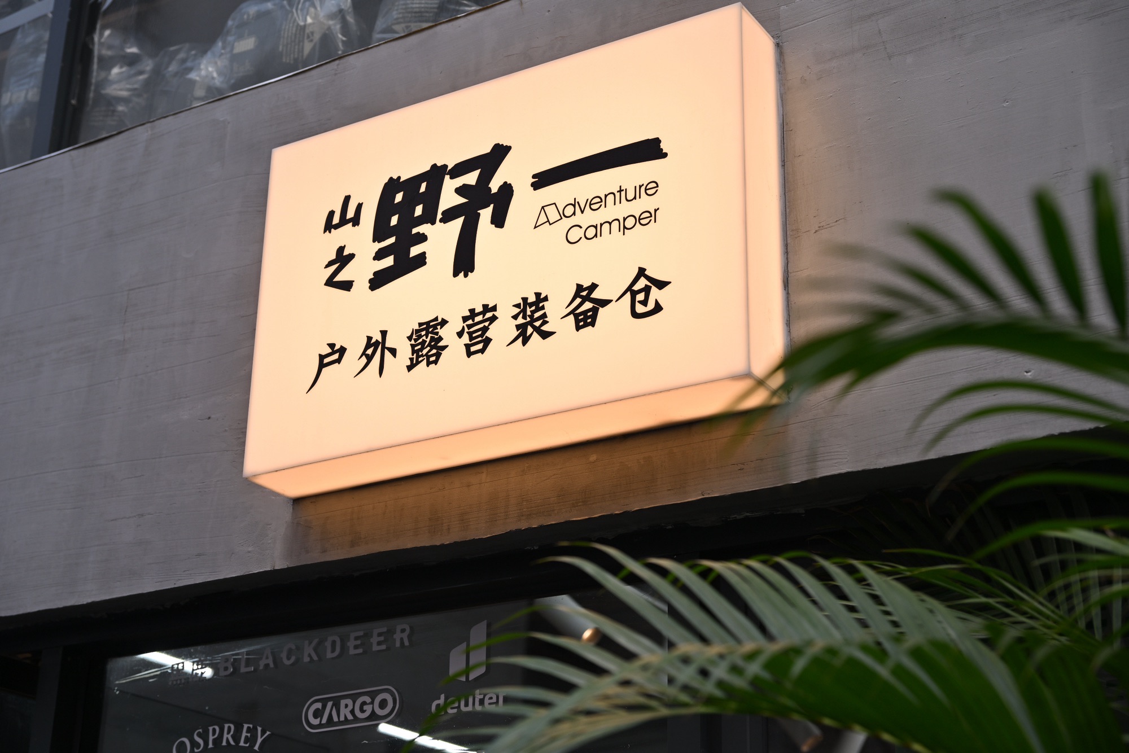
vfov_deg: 24.6
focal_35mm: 55
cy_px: 376
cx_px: 564
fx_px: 1725
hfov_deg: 36.2
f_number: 4
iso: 100
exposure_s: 1/200
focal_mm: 55
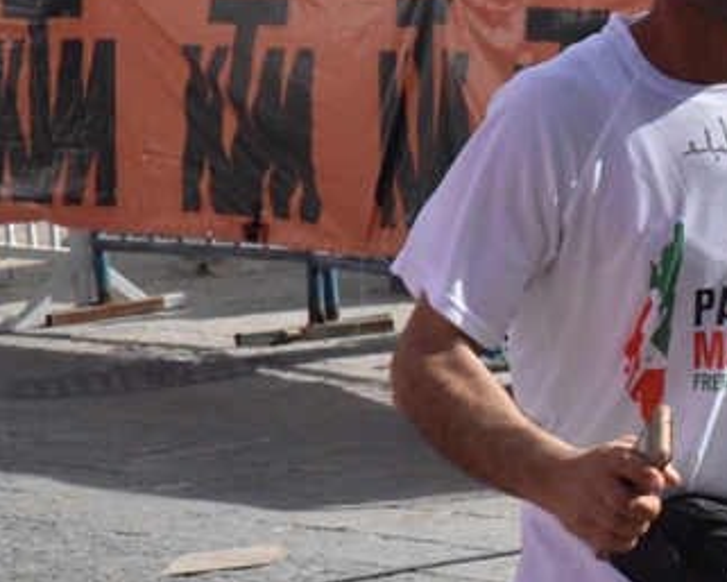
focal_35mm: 359
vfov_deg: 4.3
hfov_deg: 5.3
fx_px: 7727
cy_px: 237
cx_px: 1049
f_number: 20
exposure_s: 1/1600
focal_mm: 120
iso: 2500
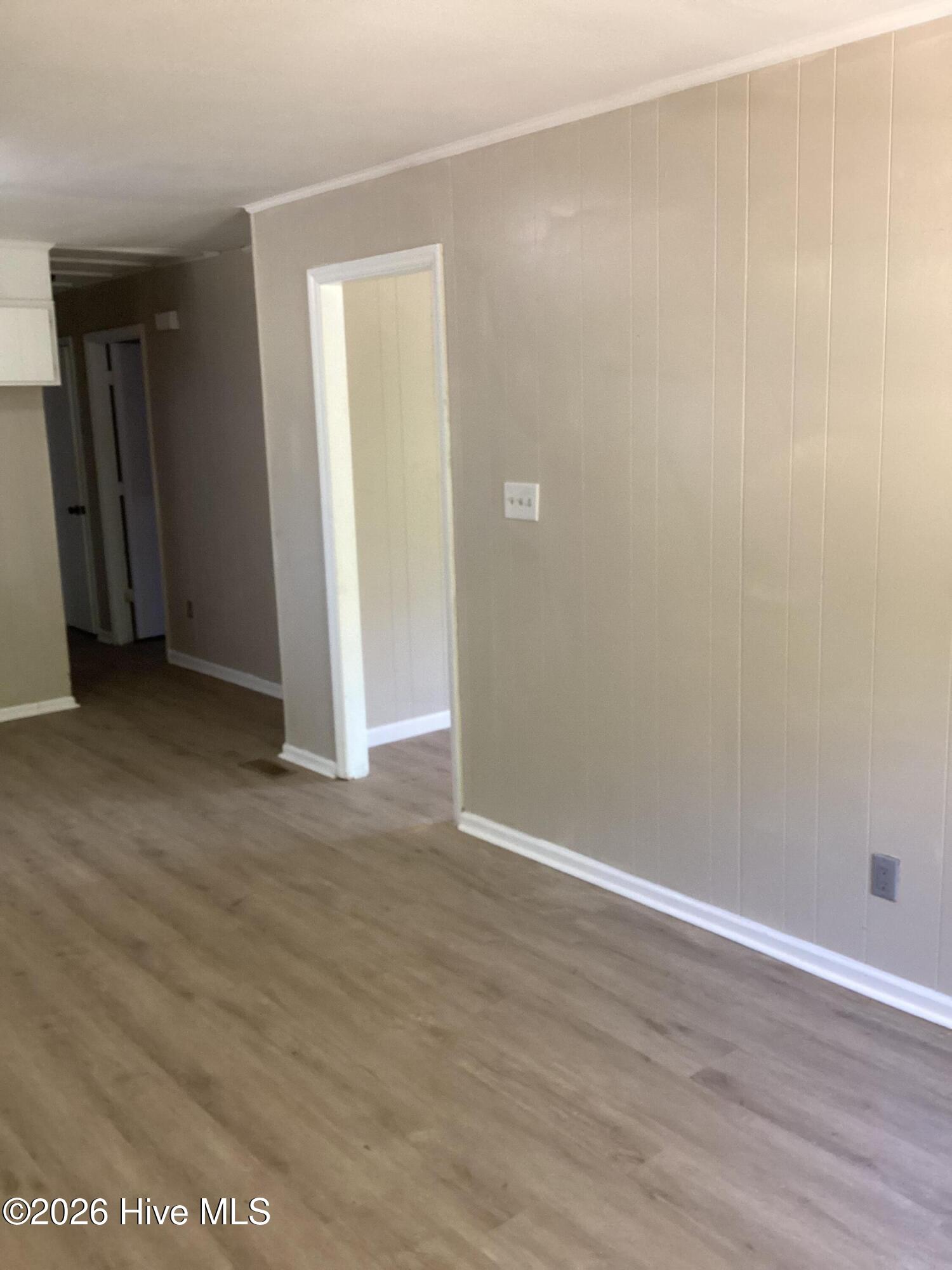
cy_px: 635
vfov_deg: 58.4
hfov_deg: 45.4
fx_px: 1137
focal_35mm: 31
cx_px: 476
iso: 320
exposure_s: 1/60
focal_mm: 3.3
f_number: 2.4
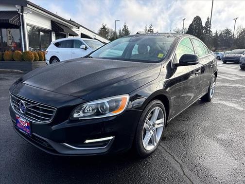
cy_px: 92
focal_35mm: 24
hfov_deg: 71.6
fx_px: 170
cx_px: 122
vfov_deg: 56.8
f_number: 1.78
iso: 80
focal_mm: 6.76
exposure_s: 1/1337
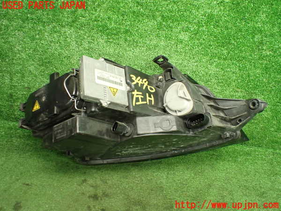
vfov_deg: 46.8
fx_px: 244
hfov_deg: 60.0
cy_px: 106
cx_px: 140
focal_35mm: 30
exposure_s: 1/100
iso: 800
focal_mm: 5.4
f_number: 2.3
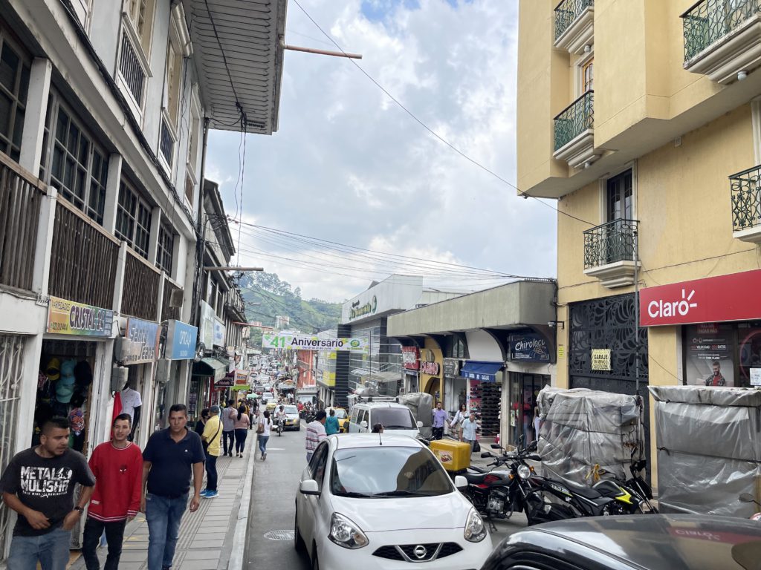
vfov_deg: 53.1
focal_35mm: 26
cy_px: 285
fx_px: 572
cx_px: 380
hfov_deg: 67.3
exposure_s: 1/2123
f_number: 1.6
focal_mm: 5.1
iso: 32
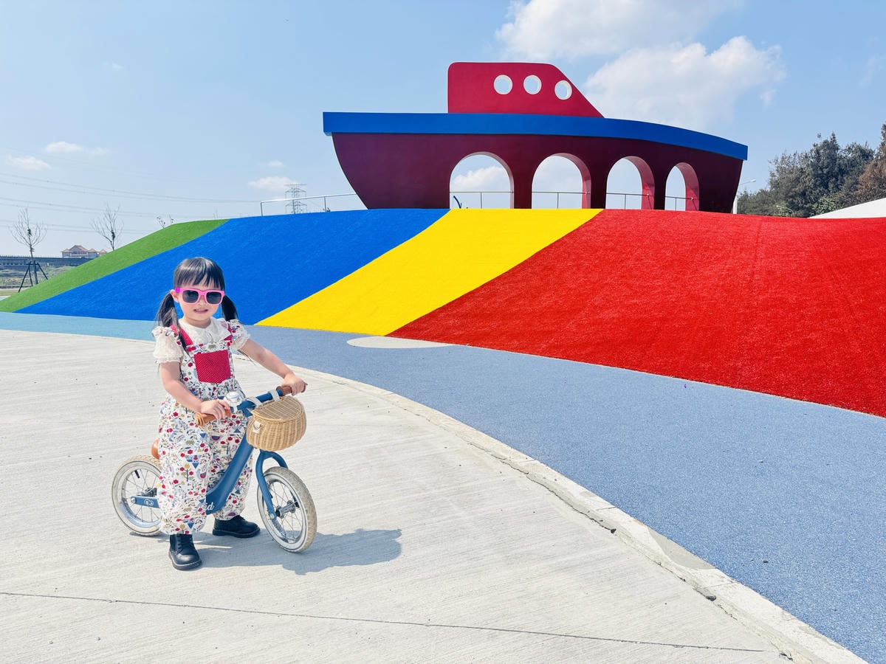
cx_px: 443
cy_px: 332
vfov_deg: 56.8
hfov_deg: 71.6
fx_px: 614
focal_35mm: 24
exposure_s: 1/4950
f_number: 1.78
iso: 80
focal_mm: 6.86
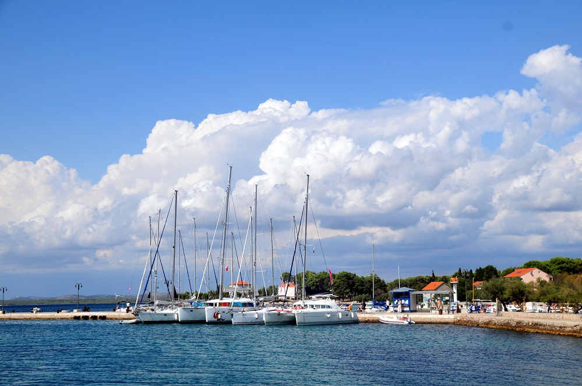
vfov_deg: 29.8
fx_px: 726
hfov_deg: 43.7
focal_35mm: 45
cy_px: 193
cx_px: 291
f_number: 7.1
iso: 320
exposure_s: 1/3200
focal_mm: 30
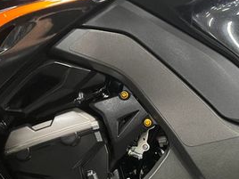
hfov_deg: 29.4
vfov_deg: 22.5
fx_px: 428
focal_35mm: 62
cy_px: 189
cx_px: 232
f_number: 1.6
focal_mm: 5.1
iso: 500
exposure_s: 1/33
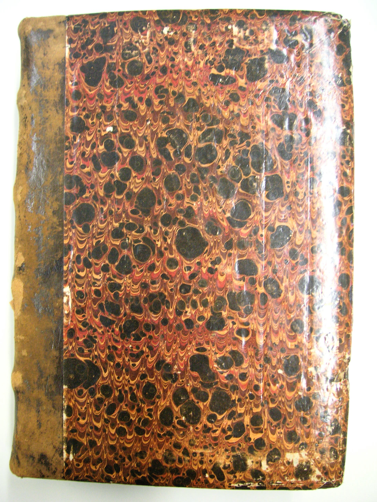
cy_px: 251
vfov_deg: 50.1
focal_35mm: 37
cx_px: 188
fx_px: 537
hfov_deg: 38.7
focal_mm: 6.1
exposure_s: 1/20
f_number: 2.8
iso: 100
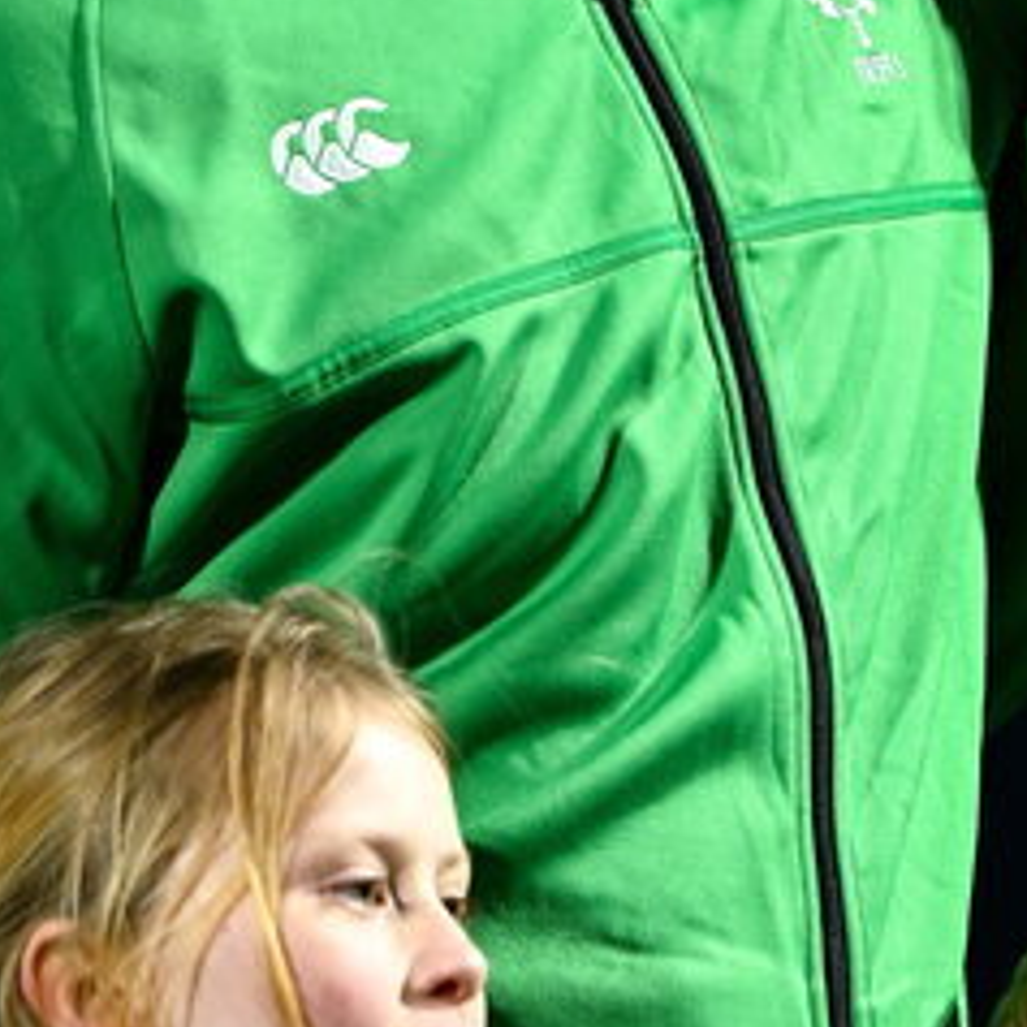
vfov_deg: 2.7
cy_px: 829
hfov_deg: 2.7
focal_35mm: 639
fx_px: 21449
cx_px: 1103
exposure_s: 1/400
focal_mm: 175
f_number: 2.8
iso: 800
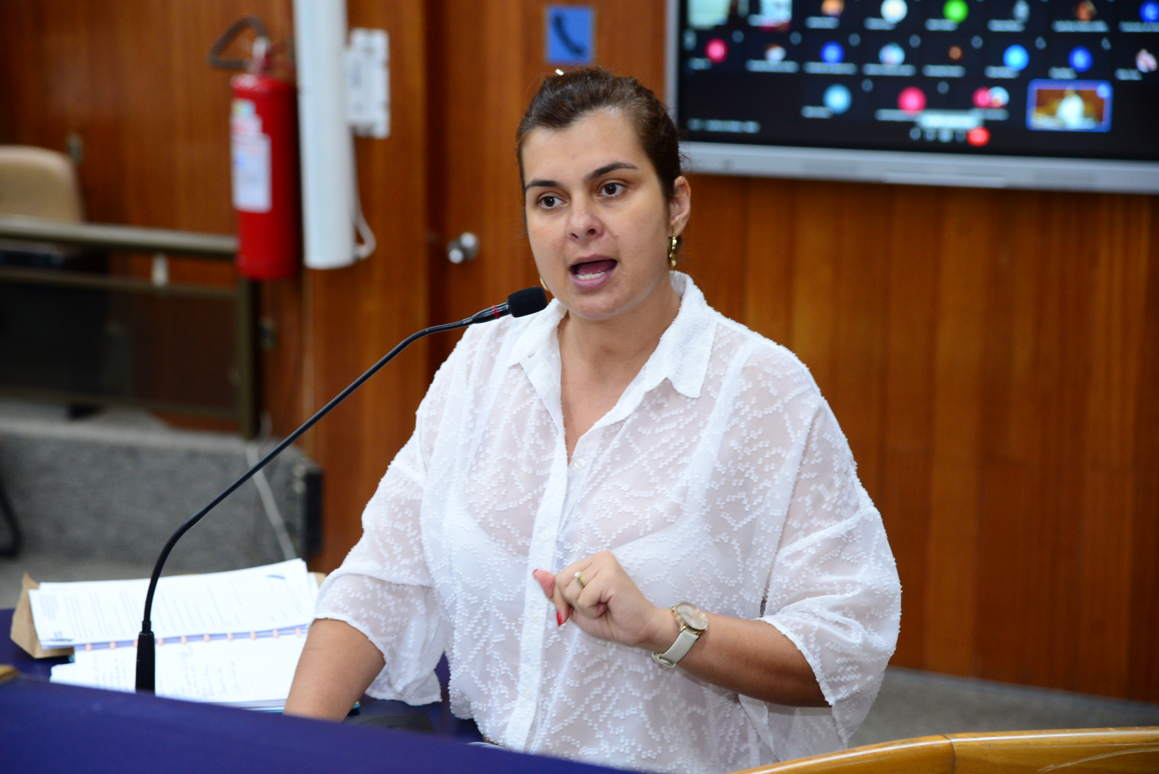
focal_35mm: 86
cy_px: 387
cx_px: 580
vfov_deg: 15.9
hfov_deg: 23.6
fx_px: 2770
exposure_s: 1/60
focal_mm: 86
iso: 2000
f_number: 4.5
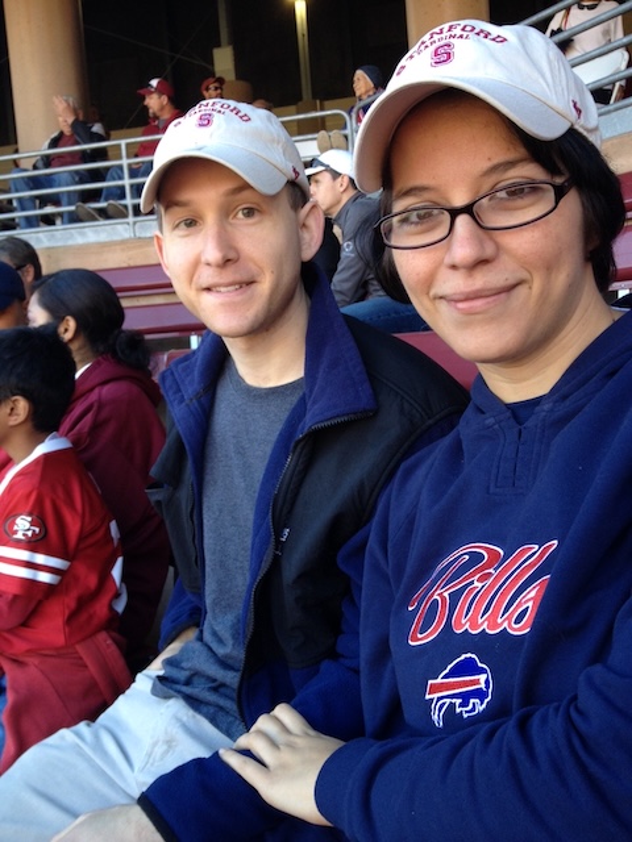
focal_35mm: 35
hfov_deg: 40.7
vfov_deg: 52.6
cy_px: 421
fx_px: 852
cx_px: 316
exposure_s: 1/120
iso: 64
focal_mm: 4.28
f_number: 2.4
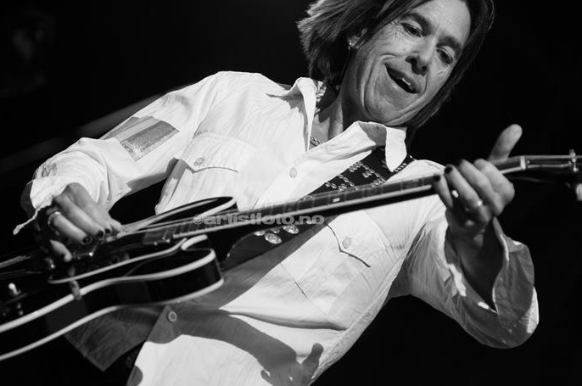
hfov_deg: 16.3
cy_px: 185
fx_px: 2034
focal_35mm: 126
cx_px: 283
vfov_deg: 10.8
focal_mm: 80
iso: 640
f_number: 2.8
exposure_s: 1/800
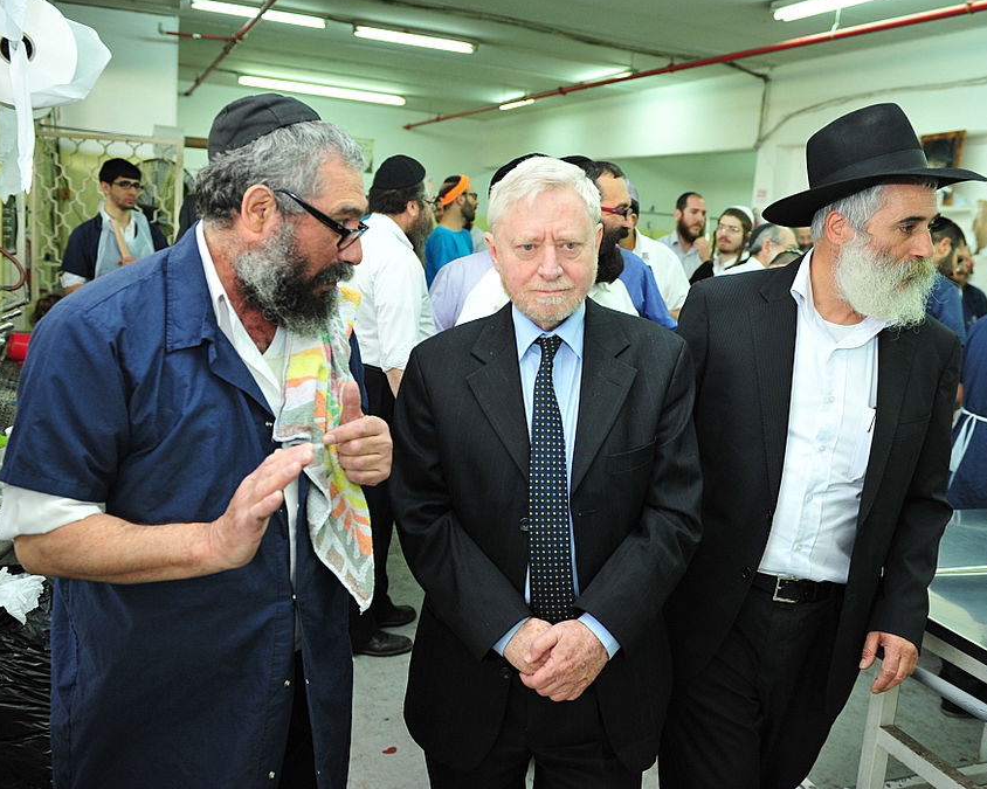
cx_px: 537
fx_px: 964
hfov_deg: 54.2
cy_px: 392
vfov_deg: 44.5
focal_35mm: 33
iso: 1250
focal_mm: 29
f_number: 3.5
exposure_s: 1/160
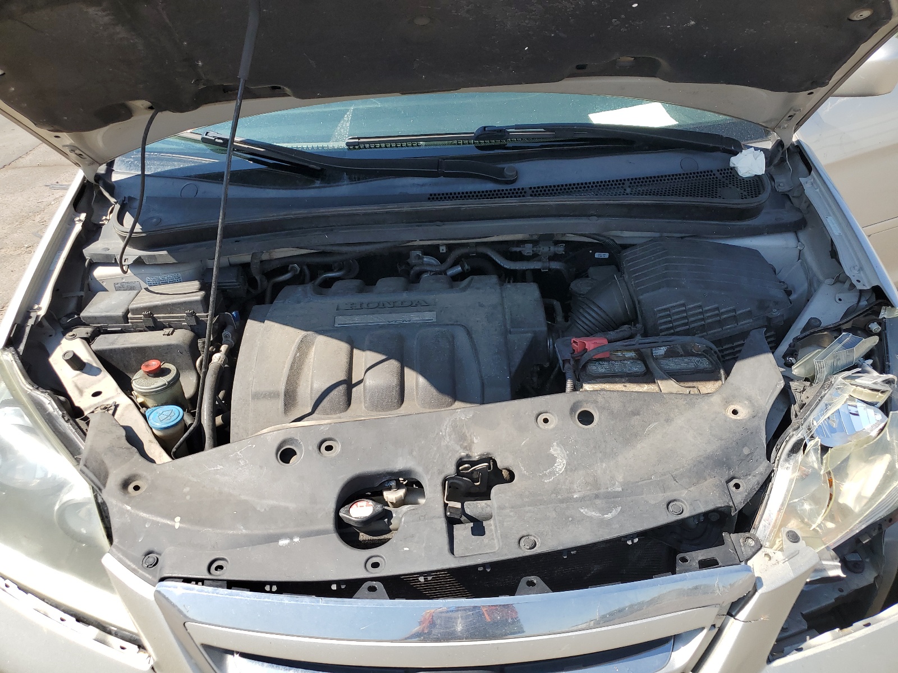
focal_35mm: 26
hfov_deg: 67.3
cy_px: 336
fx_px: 674
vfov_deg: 53.1
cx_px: 449
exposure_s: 1/1667
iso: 50
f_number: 1.5
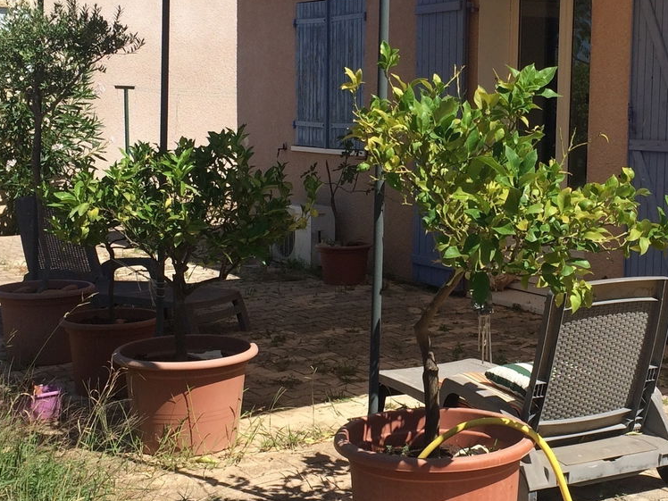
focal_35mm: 62
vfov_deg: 23.6
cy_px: 231
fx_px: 1196
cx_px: 449
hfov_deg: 30.9
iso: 32
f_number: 2.2
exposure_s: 1/1866
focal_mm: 4.15
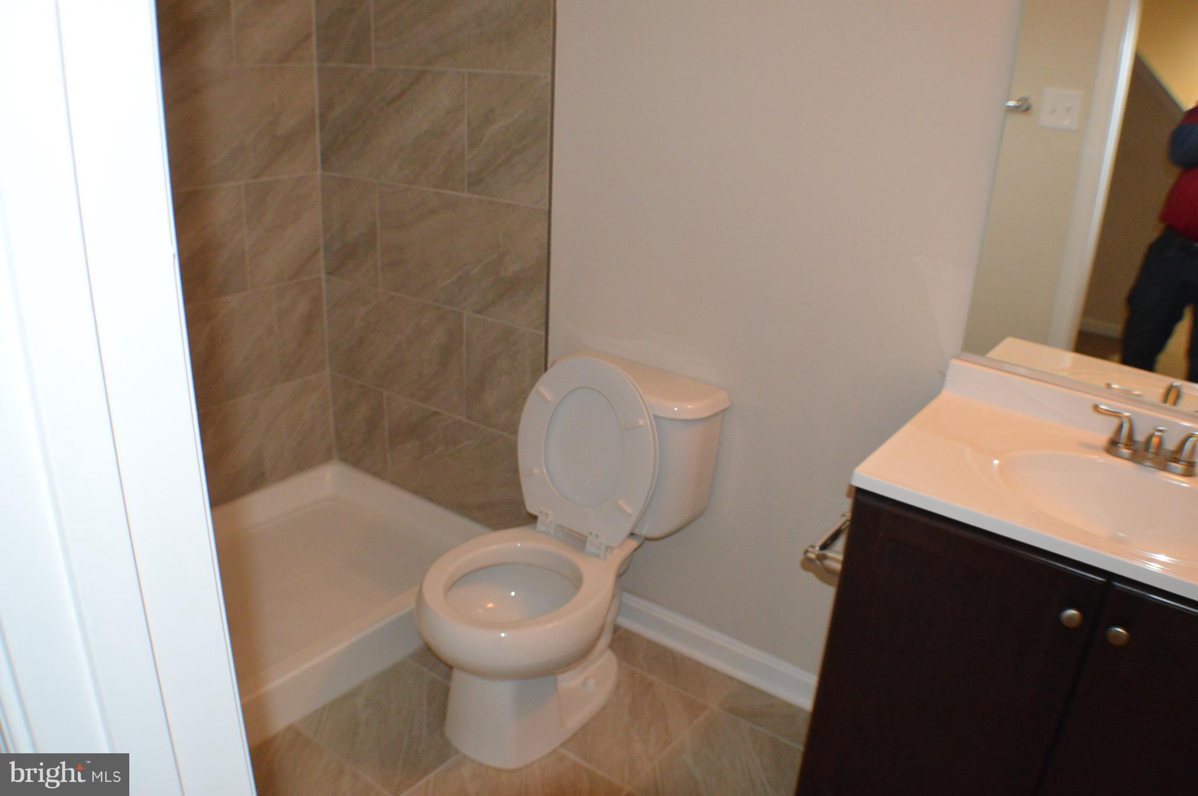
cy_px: 398
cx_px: 599
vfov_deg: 36.8
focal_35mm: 36
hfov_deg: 53.2
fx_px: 1197
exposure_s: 1/60
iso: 2200
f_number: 4
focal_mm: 24
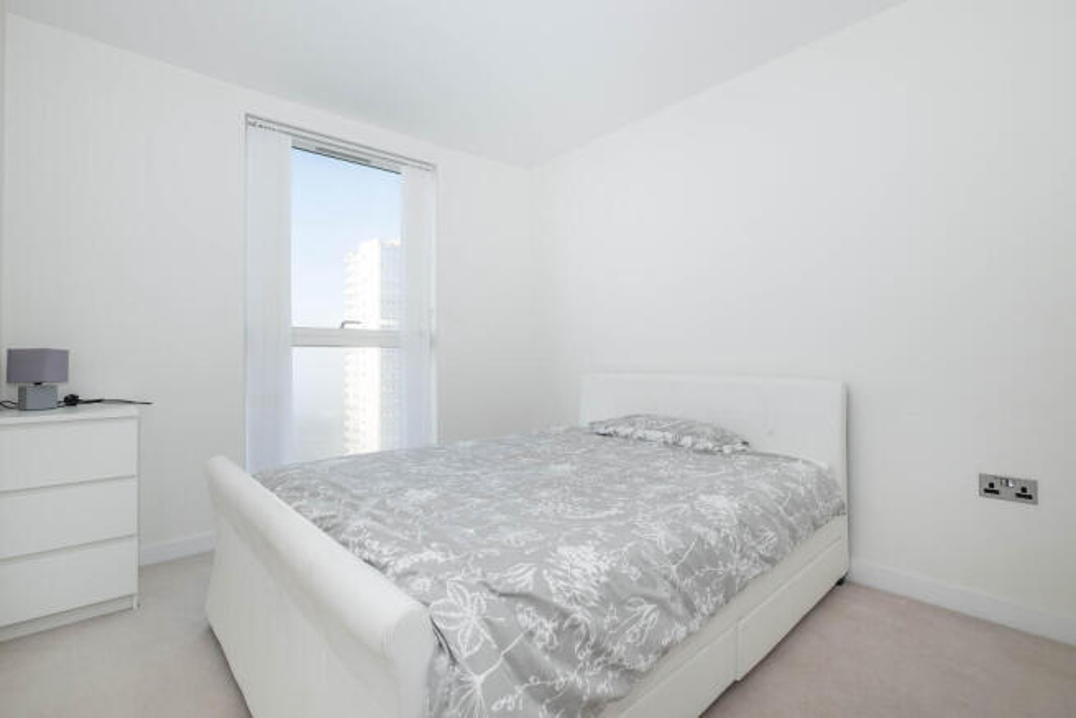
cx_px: 538
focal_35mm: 15
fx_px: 448
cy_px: 359
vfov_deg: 77.4
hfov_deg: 100.4
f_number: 6.4
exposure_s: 1/250
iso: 320
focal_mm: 10
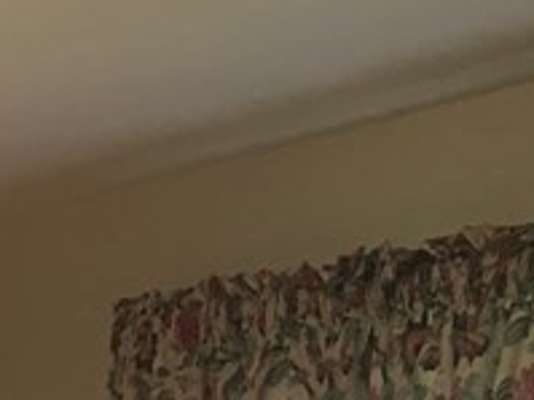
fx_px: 2297
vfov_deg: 9.0
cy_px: 964
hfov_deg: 12.2
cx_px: -419
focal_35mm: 149
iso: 64
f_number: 2.2
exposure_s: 1/30
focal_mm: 4.15
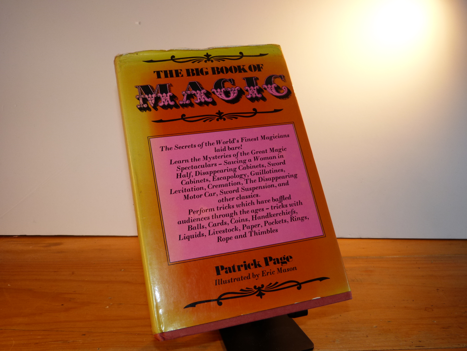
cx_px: 234
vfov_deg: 42.9
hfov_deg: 55.4
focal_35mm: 33
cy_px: 176
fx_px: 445
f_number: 3
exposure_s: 1/60
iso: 100
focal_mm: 5.8
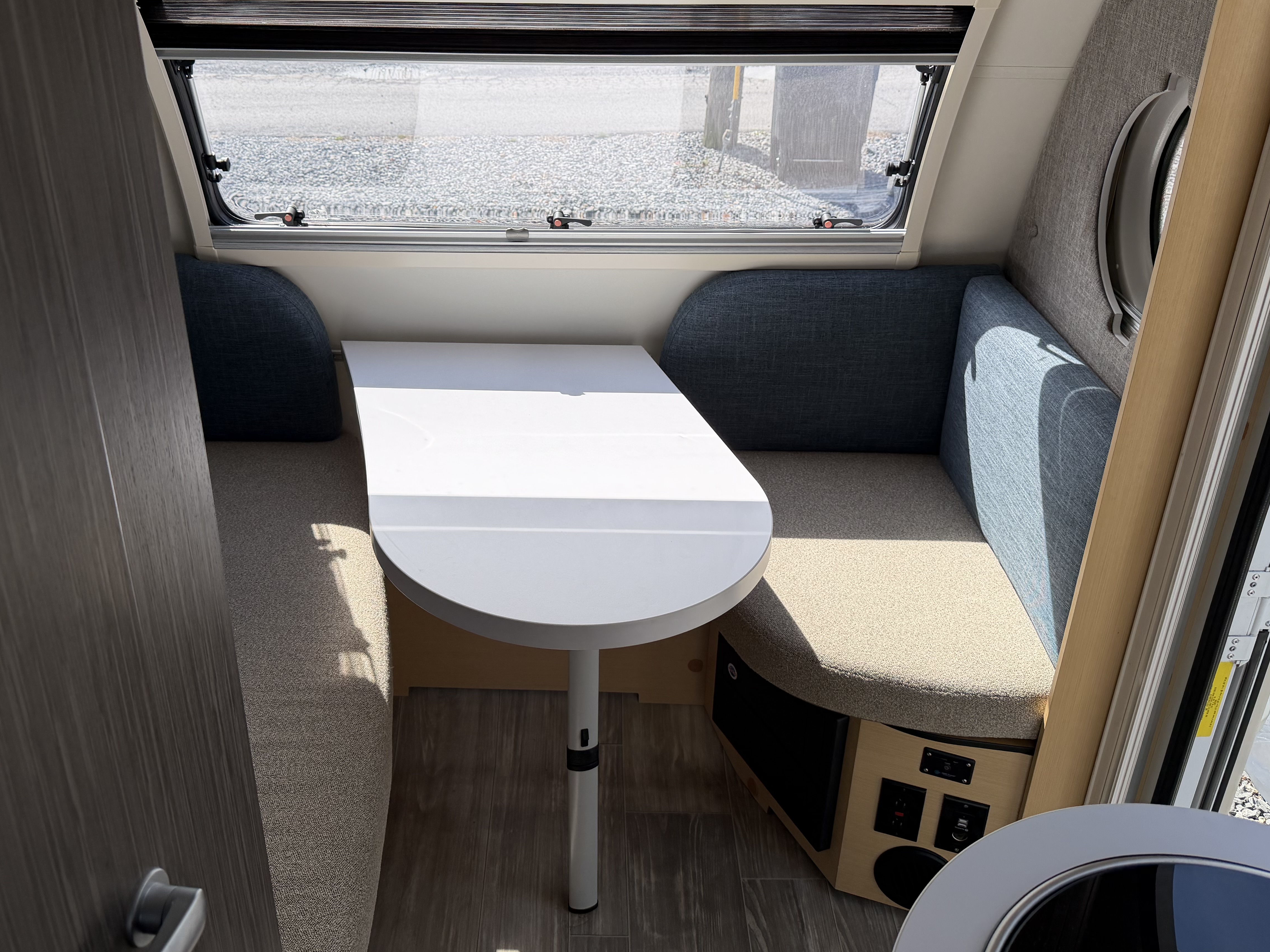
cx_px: 574
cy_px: 367
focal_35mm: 30
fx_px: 1101
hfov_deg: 59.9
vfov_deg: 46.4
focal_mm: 6.76
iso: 100
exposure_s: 1/2801
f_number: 1.78
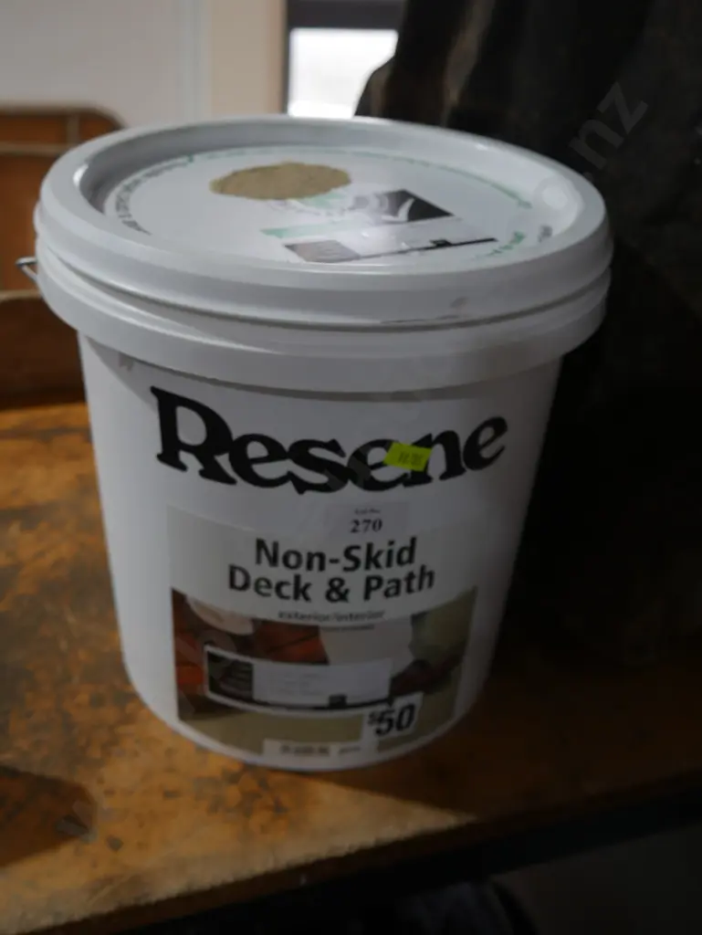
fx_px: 973
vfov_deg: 51.3
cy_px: 468
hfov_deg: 39.7
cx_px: 351
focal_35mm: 36
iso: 400
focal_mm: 18
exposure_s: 1/60
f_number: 4
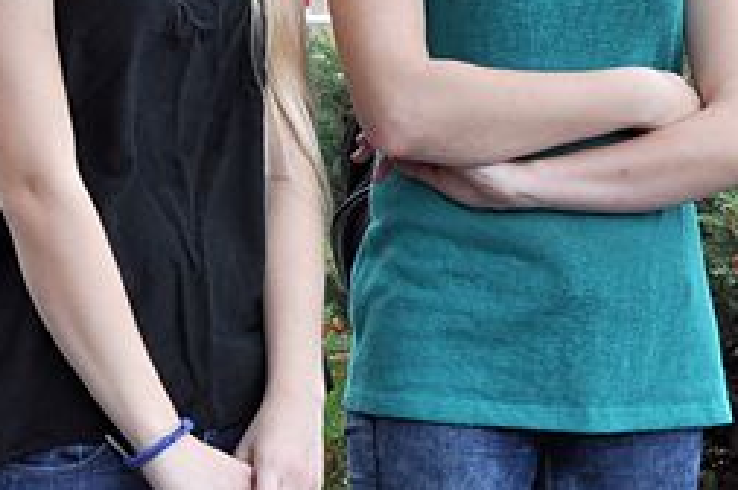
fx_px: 3617
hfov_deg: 11.6
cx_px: 99
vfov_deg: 7.7
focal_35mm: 177
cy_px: 130
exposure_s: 1/250
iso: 500
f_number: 8
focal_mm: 35
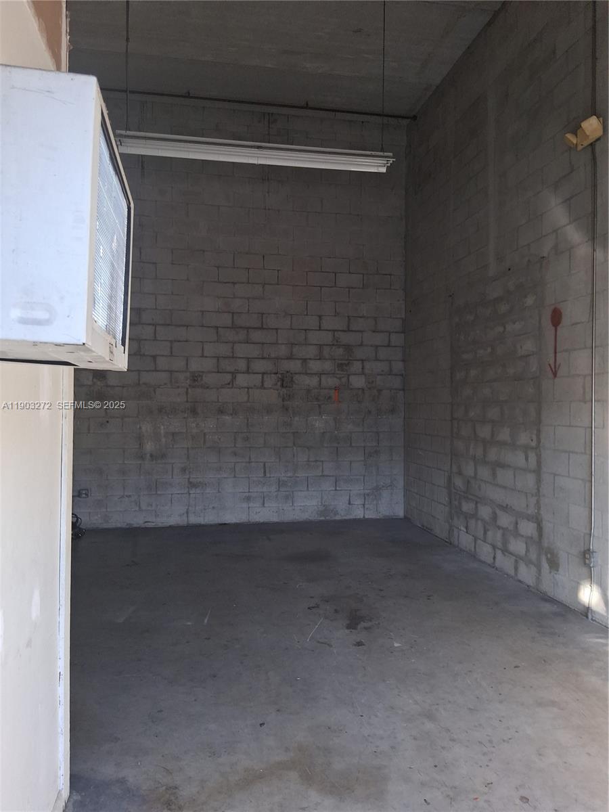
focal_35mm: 26
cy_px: 406
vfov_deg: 67.3
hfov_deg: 53.1
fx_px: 610
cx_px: 304
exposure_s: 1/120
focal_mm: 3.98
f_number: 1.8
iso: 100
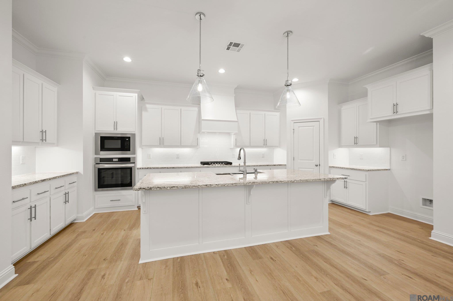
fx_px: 176
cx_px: 226
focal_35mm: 14
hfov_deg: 104.3
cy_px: 150
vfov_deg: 81.1
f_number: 10
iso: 200
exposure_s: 1/6
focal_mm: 14
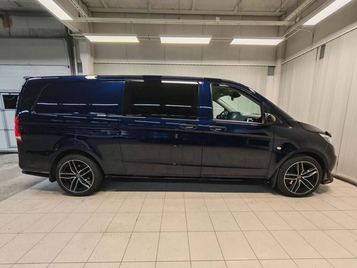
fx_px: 134
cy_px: 134
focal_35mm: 13
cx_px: 178
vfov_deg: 89.9
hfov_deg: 106.2
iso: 160
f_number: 2
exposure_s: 1/50
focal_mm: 1.82
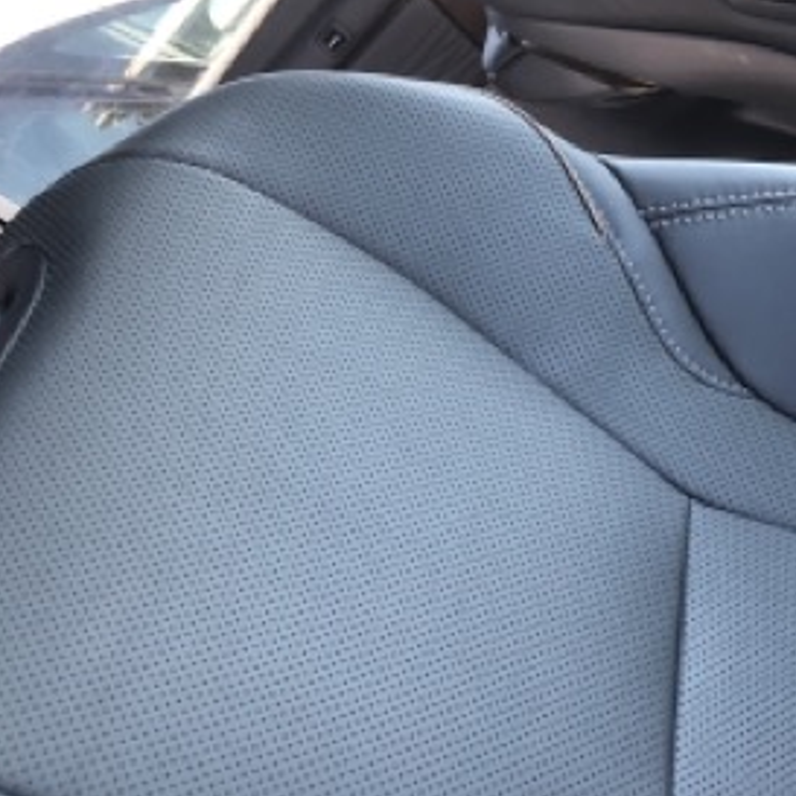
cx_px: 662
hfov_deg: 28.8
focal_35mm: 58
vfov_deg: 29.5
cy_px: 359
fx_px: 1509
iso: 32
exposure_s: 1/30
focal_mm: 3.99
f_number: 1.8
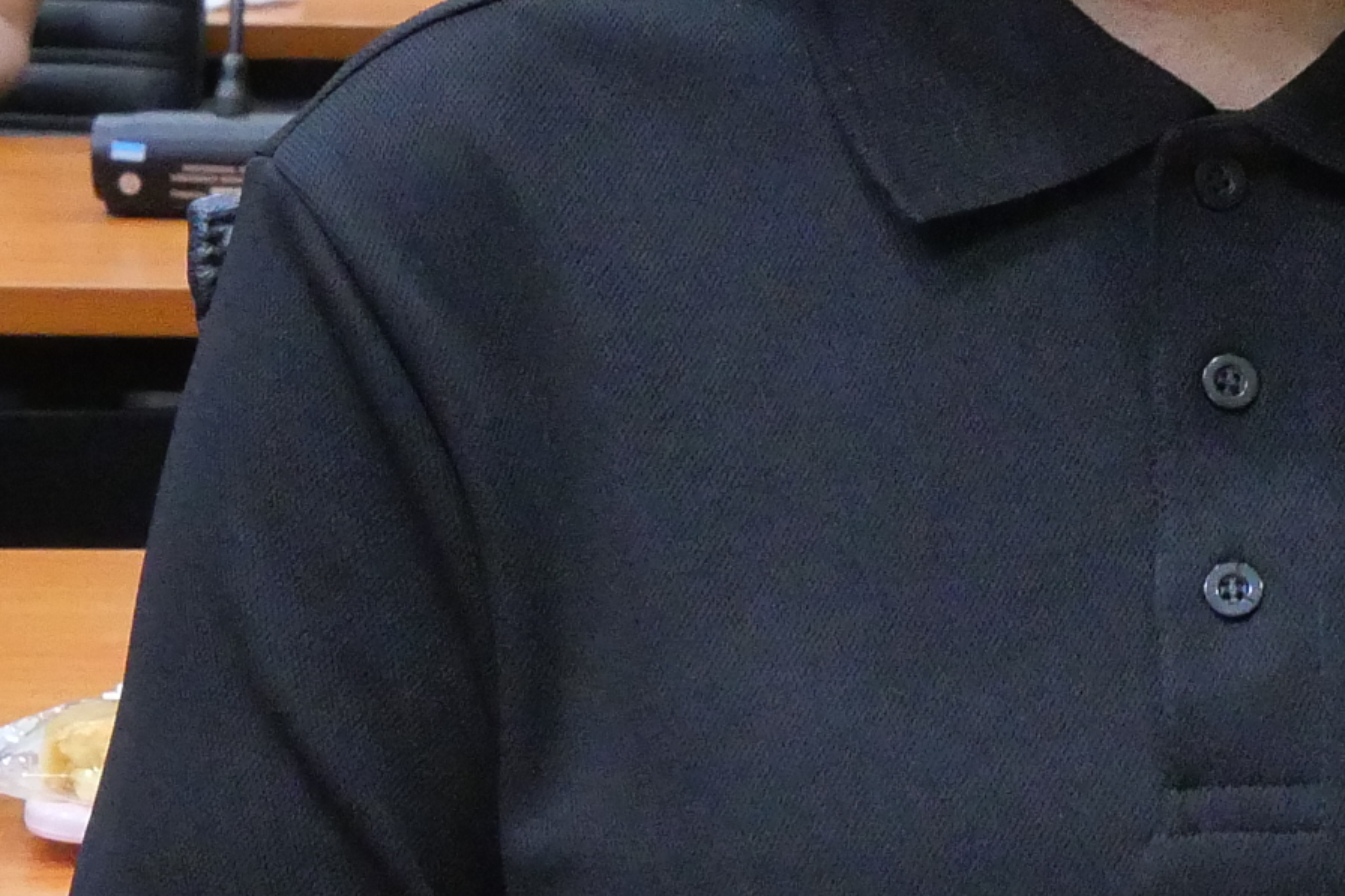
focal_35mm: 170
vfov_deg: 8.1
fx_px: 6350
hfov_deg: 11.9
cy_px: 116
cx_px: 1416
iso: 3200
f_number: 6.3
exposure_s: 1/40
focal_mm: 20
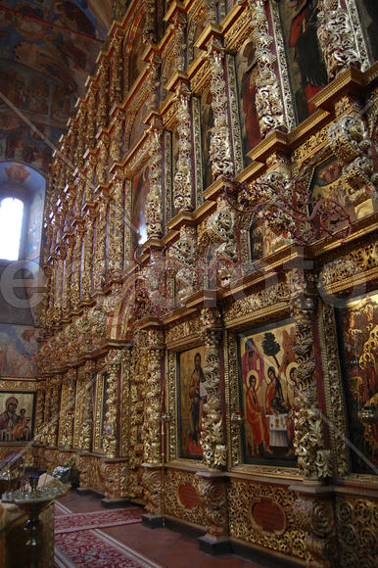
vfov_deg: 67.4
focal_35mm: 27
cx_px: 189
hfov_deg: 47.9
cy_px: 284
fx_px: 426
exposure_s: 1/15
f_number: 3.5
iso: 1600
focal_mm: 18
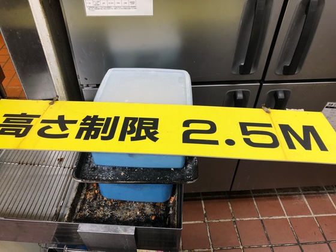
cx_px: 168
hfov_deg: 63.4
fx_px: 272
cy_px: 126
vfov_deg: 49.7
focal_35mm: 28
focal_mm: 3.99
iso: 40
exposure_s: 1/17
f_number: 1.8
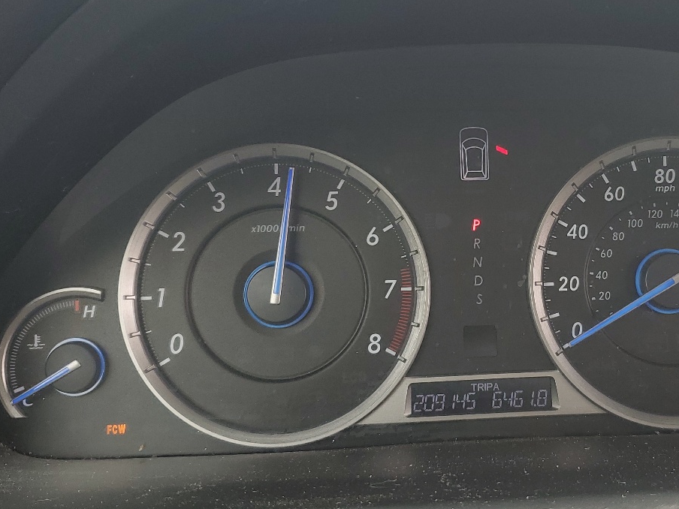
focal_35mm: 46
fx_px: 902
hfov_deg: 40.4
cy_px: 245
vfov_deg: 31.5
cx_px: 482
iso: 50
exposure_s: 1/303
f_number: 1.5
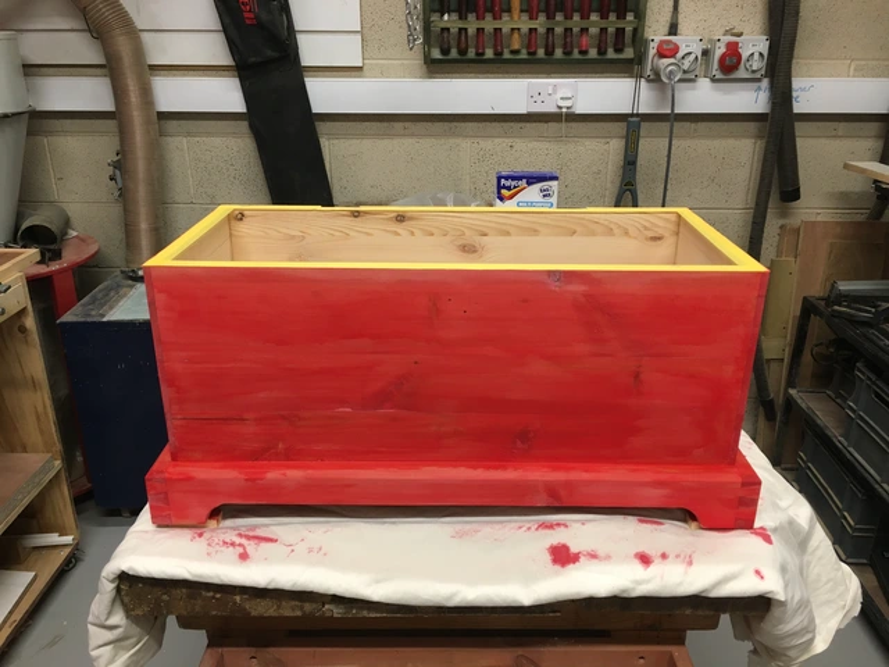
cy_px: 334
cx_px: 444
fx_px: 745
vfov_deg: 48.2
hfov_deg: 61.7
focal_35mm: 29
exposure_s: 1/33
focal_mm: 4.15
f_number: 2.2
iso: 125
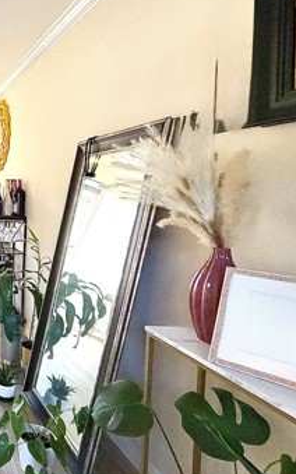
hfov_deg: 30.1
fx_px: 361
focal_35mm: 28
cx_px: -127
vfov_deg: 66.1
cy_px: 203
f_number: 2.2
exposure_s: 1/113
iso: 320
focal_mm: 2.22
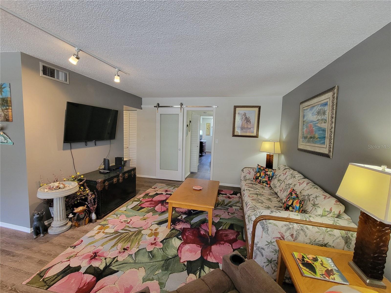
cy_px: 146
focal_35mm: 13
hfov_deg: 106.2
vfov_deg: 89.9
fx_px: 147
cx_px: 196
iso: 400
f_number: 2.2
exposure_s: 1/60
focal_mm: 2.2
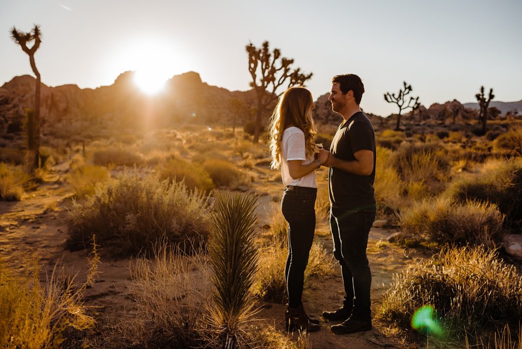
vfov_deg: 37.9
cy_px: 174
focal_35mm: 35
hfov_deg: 54.4
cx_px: 261
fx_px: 508
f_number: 2.8
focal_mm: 35
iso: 100
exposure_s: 1/1600
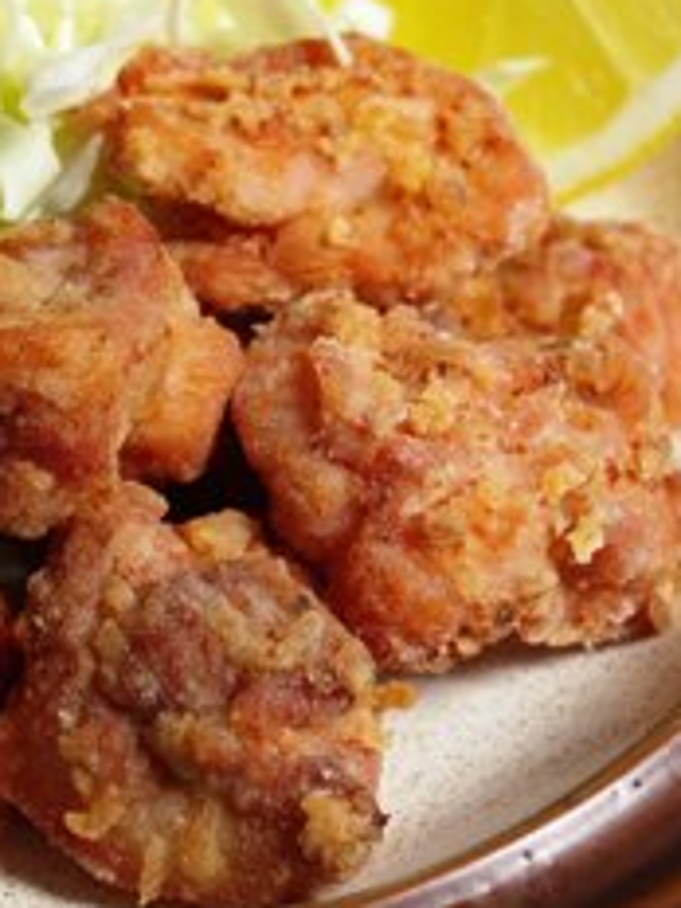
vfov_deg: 16.3
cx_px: 106
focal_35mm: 121
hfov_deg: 12.2
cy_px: 454
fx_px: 3174
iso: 800
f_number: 8
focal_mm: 42.5
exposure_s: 1/500
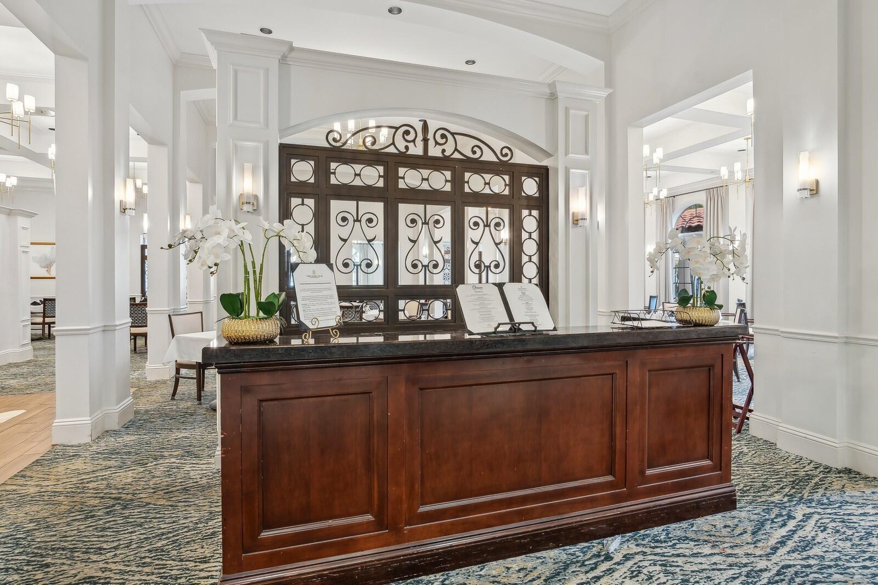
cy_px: 292
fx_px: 439
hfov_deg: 90.0
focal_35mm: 18
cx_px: 439
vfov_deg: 67.4
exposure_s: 1/1.67
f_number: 9
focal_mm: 12
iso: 200
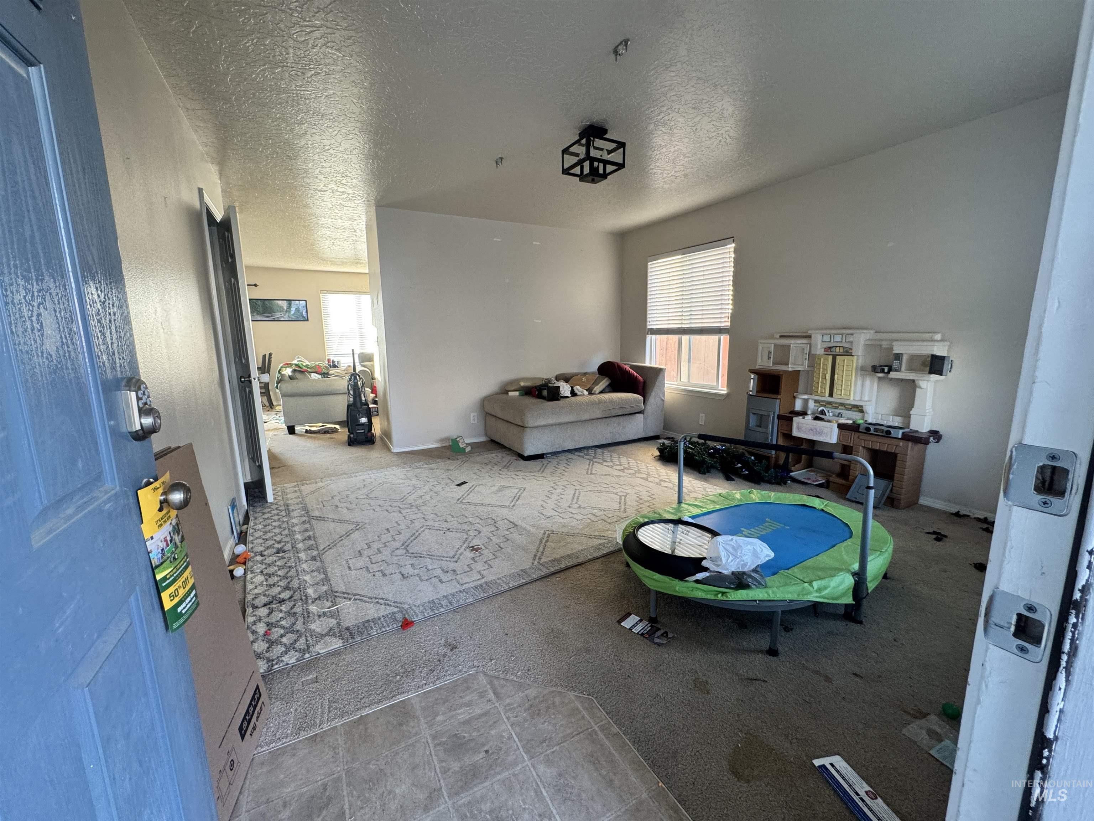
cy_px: 410
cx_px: 547
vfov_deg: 85.7
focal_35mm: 14
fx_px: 442
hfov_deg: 102.1
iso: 200
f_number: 2.2
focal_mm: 2.22
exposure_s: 1/60
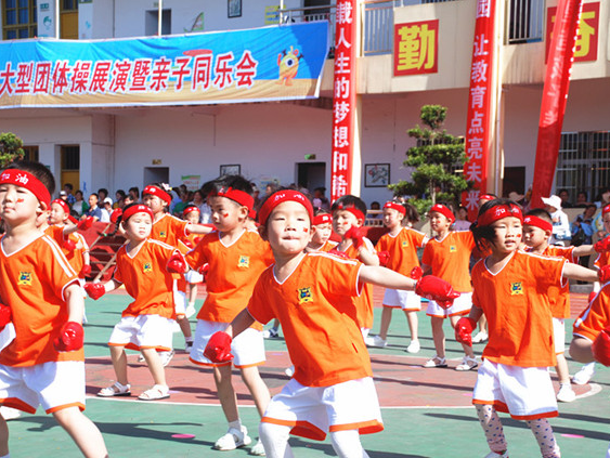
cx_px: 322
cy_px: 231
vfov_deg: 18.0
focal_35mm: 82
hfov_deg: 23.8
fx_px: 1446
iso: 100
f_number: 7.1
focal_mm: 50
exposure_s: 1/200
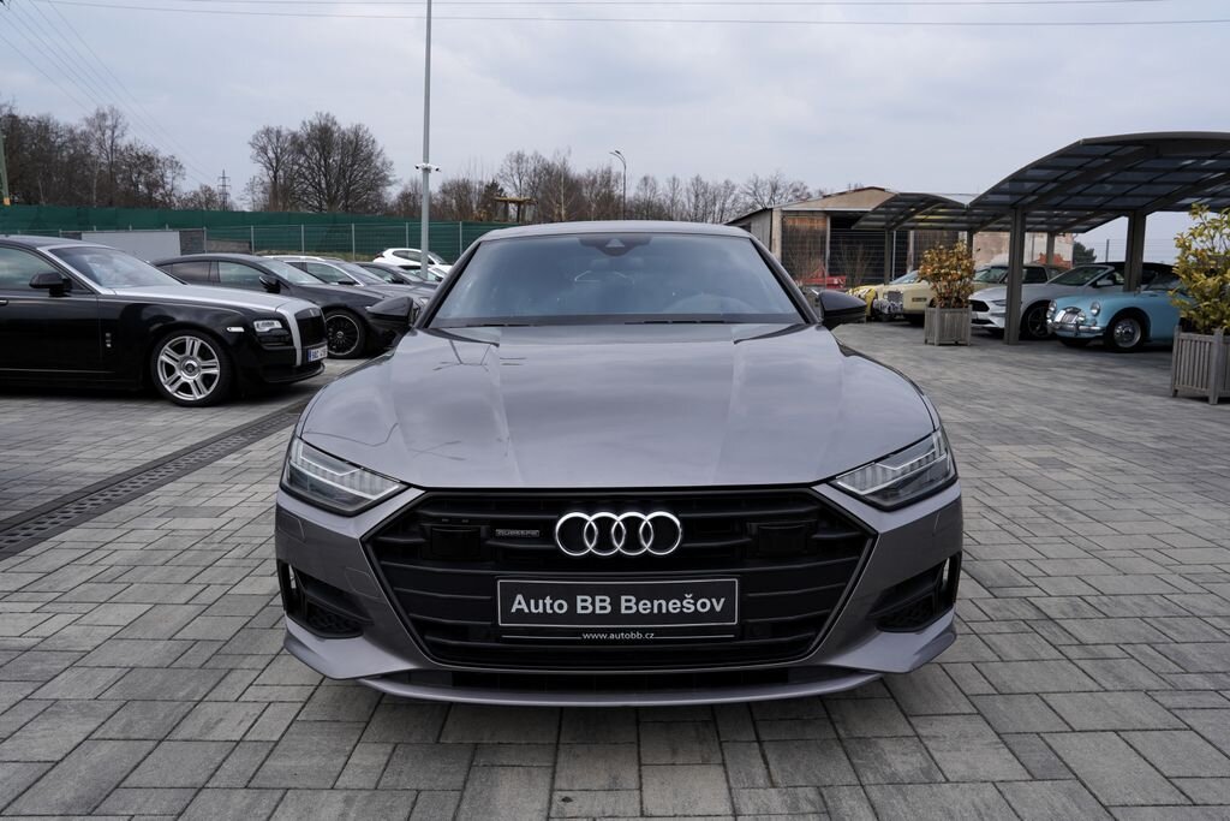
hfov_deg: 73.7
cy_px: 410
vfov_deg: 53.1
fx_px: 820
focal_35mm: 24
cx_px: 615
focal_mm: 24
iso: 100
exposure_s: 1/200
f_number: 7.1
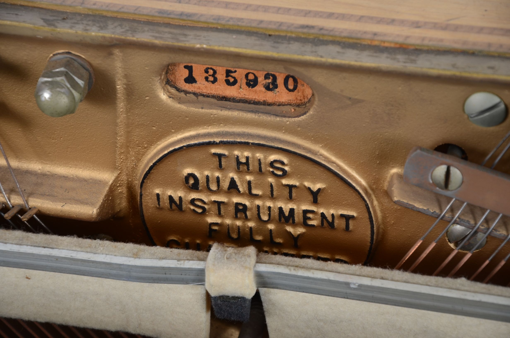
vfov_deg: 8.7
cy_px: 169
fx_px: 2227
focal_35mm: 158
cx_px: 255
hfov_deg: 13.1
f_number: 6.3
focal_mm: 105
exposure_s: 1/100
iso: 160
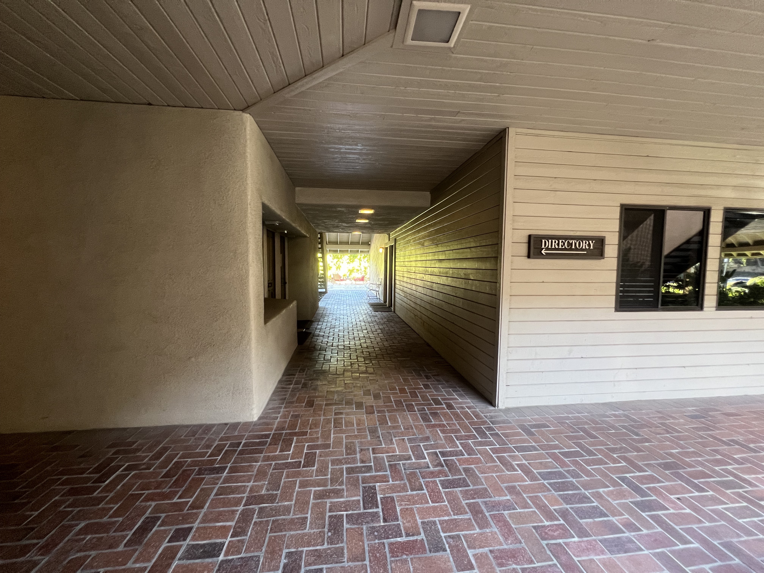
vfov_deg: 89.9
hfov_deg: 106.2
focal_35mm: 13
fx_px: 287
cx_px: 382
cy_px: 286
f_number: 1.8
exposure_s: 1/60
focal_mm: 1.57
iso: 320
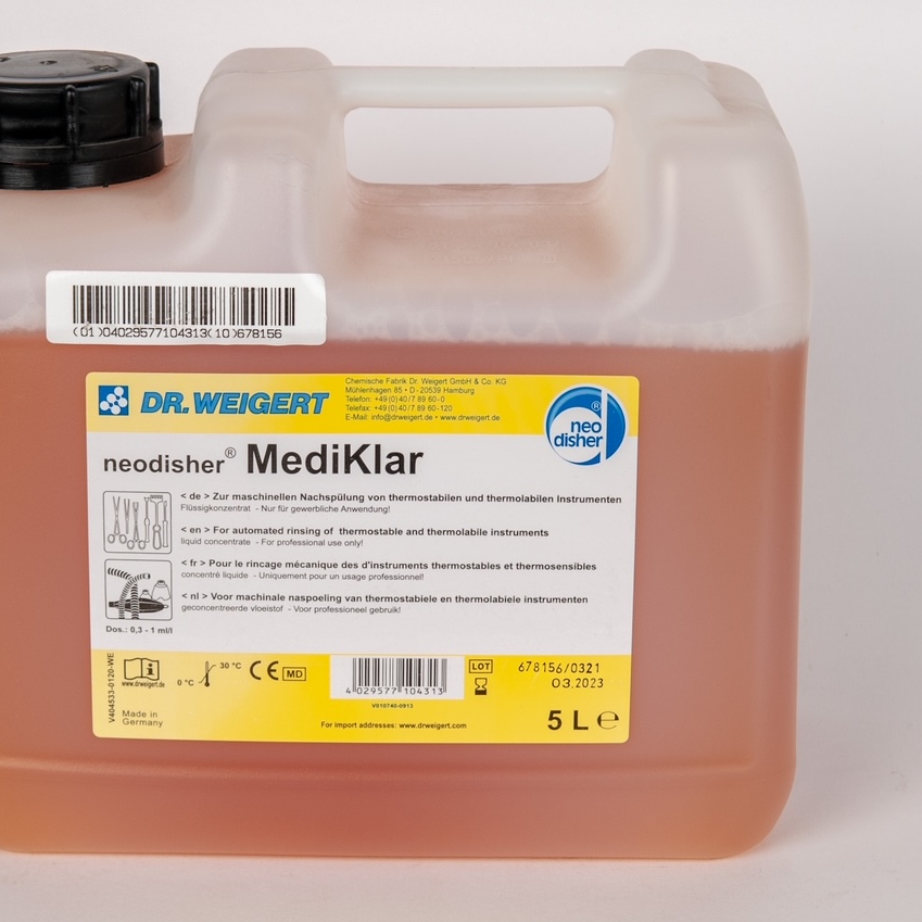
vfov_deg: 23.7
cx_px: 362
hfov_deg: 23.6
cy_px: 462
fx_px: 2200
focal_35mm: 73
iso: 100
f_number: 8
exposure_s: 1/125
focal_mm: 38
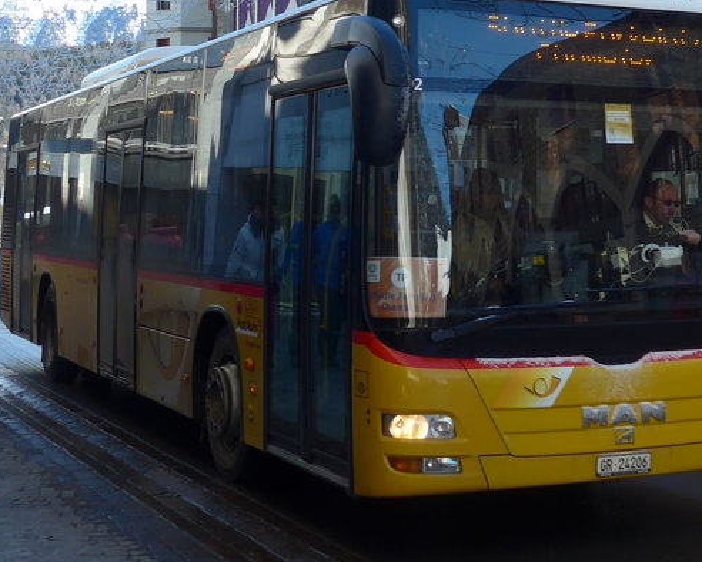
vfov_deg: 21.7
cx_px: 544
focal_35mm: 69
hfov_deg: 27.1
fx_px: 1434
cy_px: 54
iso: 80
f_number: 2.8
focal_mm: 6
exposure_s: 1/400
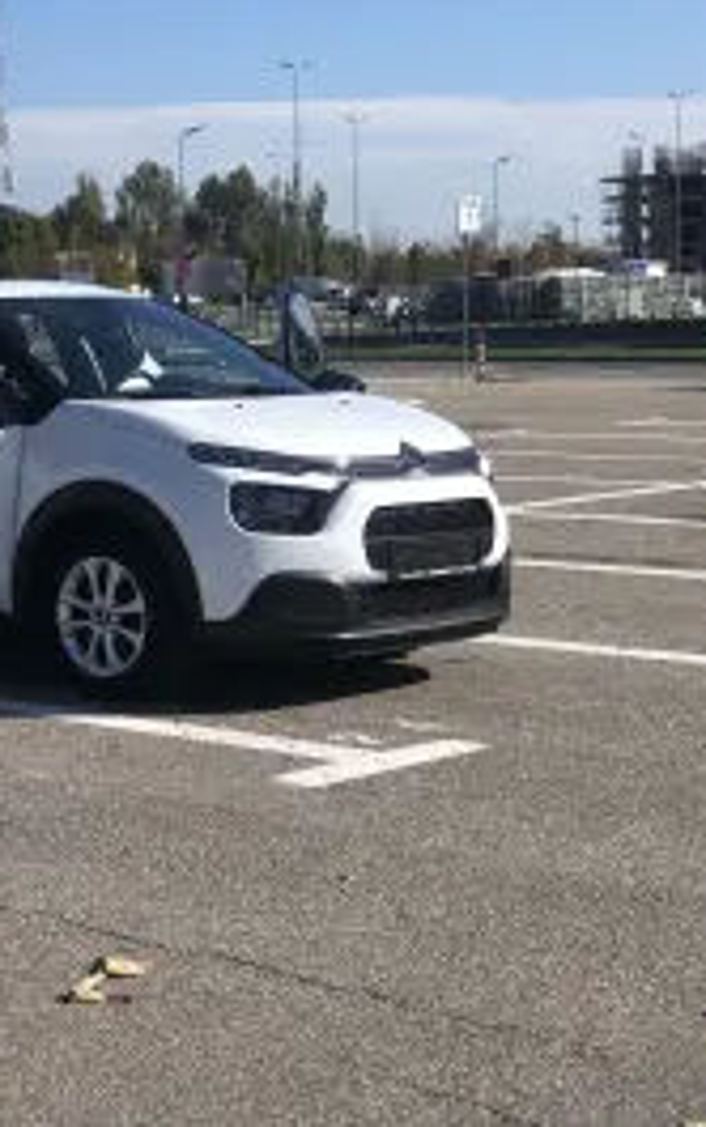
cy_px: 561
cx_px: -30
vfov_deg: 25.2
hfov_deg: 15.6
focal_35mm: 82
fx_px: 2520
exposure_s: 1/923
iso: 20
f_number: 2.8
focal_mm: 6.6
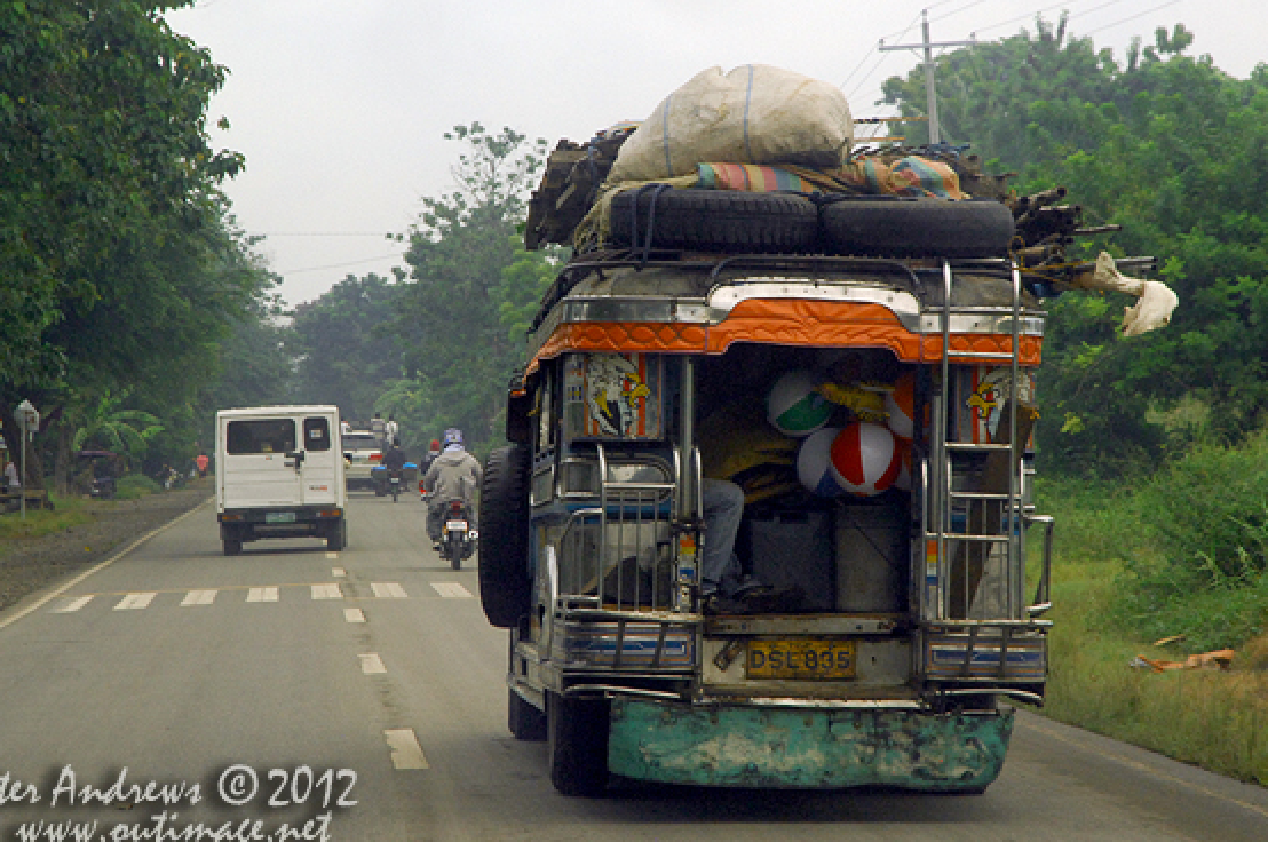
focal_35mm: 117
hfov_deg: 17.5
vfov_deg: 11.7
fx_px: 4116
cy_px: 413
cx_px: 600
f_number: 8
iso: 400
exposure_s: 1/320
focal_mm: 72
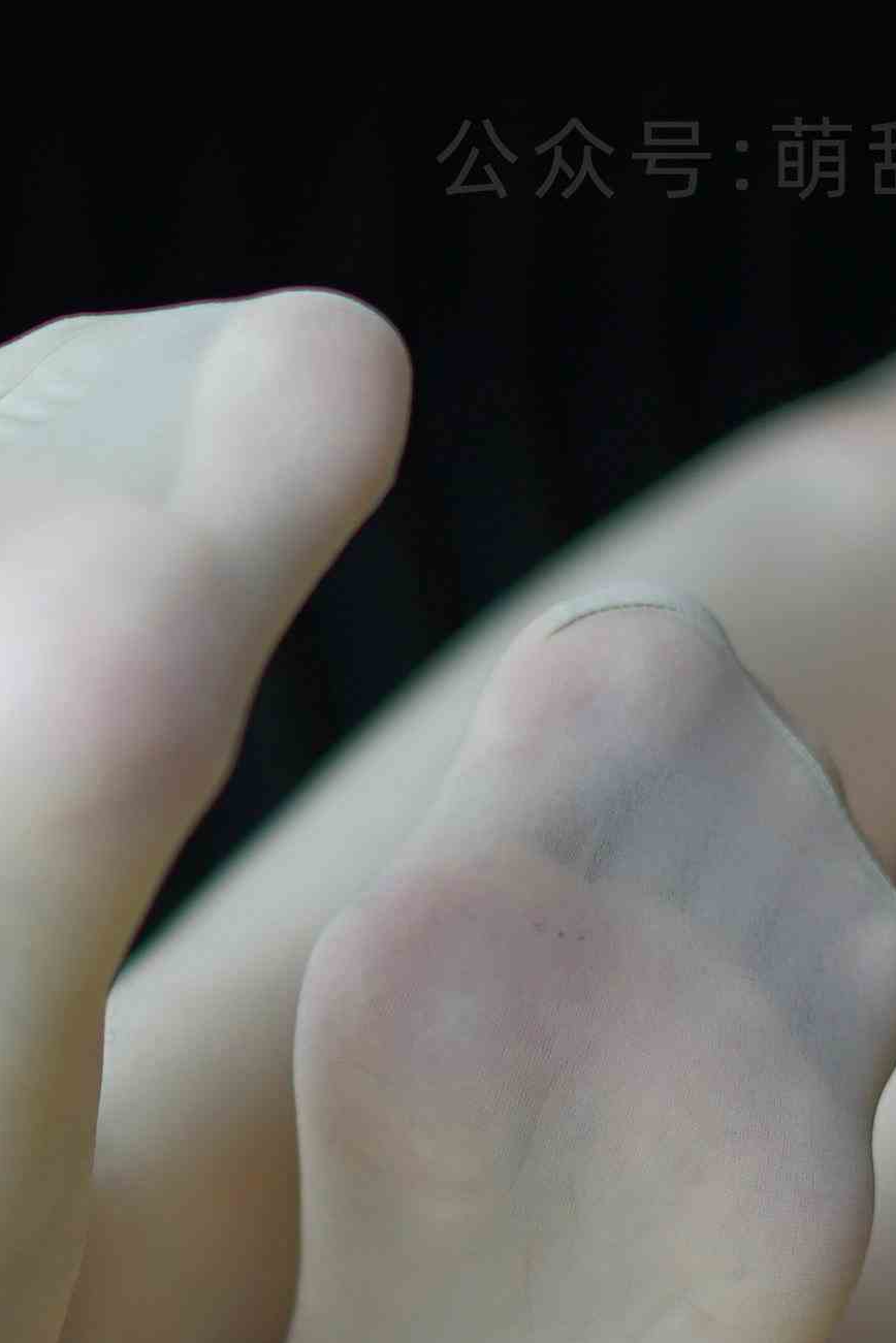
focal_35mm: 163
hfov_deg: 8.4
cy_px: 1065
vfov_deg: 12.5
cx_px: 188
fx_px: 6082
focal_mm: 50
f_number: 1.8
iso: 200
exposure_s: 1/640
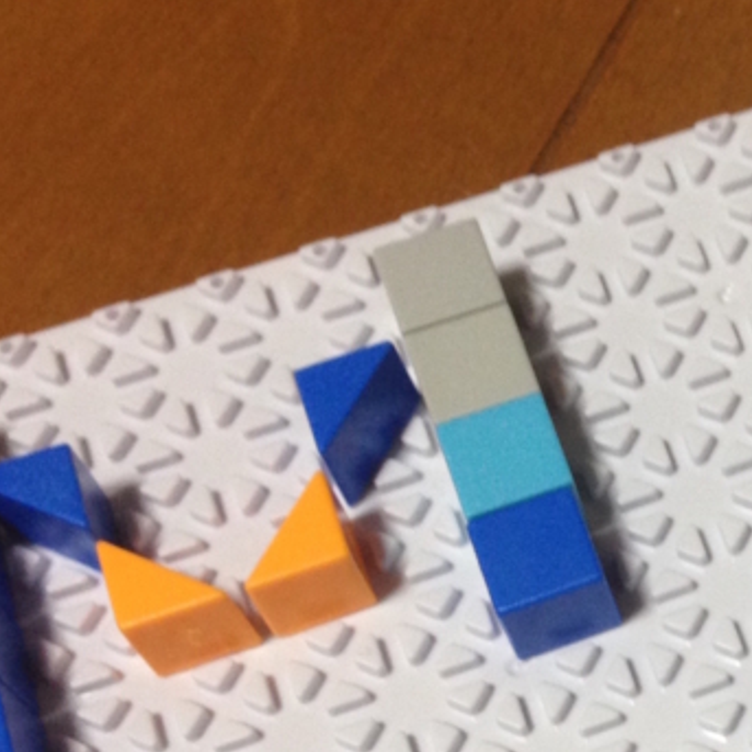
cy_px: 708
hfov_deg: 18.8
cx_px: 908
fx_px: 2138
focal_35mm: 87
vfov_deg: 19.5
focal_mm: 4.12
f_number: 2.4
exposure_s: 1/20
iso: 125
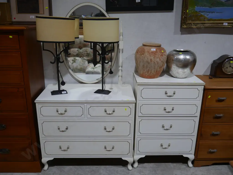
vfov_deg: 44.2
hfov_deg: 56.8
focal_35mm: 32
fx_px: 215
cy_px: 88
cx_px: 116
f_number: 3.6
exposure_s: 1/125
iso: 200
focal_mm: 16
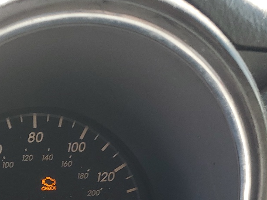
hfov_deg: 27.6
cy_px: 250
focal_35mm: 68
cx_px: 30
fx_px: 524
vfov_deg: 20.1
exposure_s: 1/132
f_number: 1.5
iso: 50
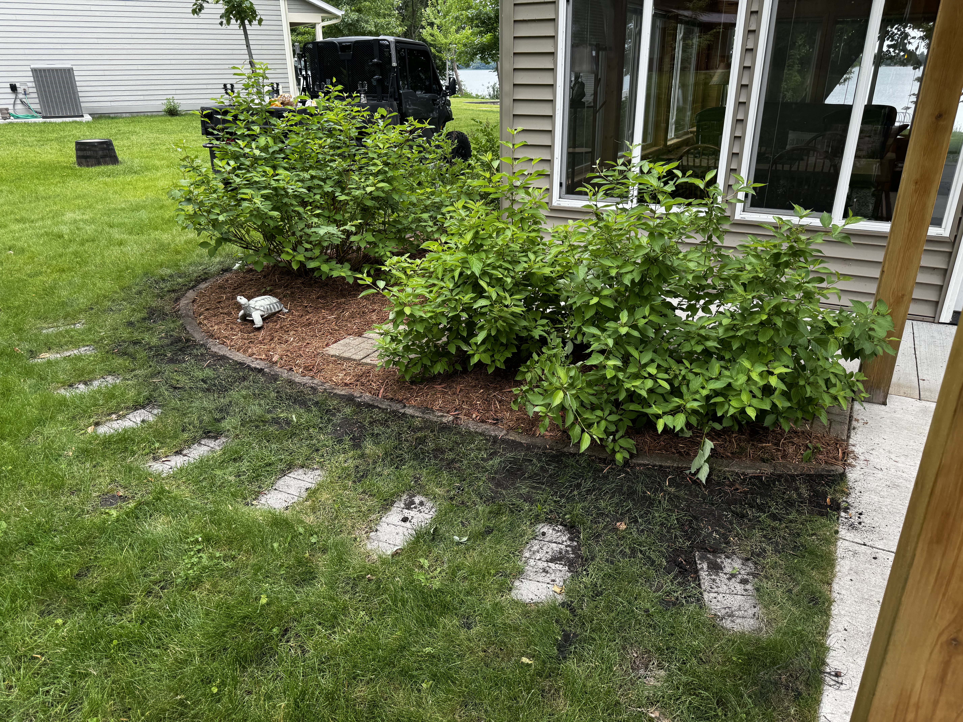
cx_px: 482
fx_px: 668
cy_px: 361
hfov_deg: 71.6
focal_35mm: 24
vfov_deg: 56.8
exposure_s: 1/225
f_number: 1.78
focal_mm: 6.76
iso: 64
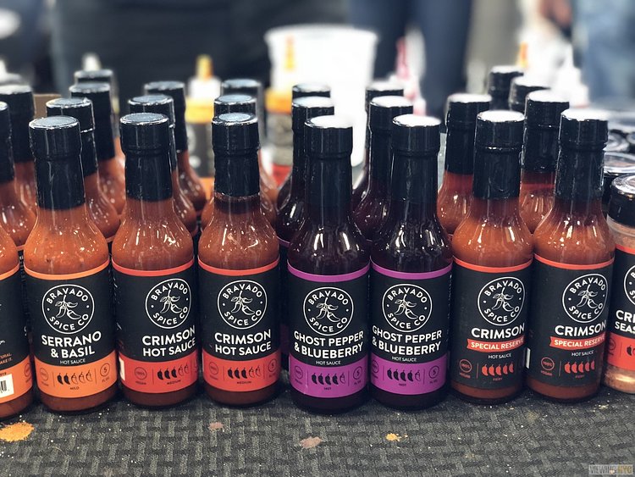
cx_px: 318
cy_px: 238
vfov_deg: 28.0
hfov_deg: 36.8
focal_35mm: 52
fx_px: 954
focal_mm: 6
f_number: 2.4
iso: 160
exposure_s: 1/15
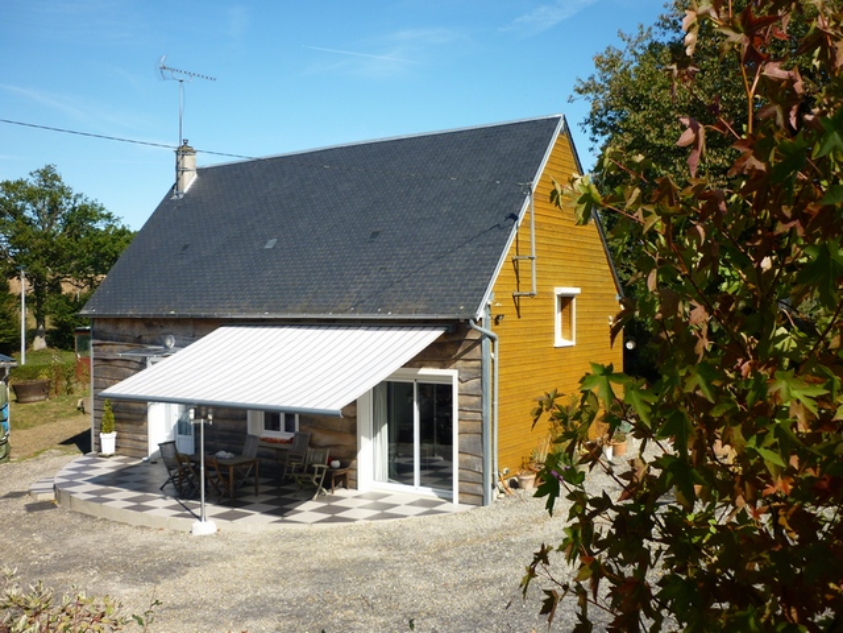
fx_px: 804
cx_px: 422
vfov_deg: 42.9
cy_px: 316
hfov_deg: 55.4
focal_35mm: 33
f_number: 8
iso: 80
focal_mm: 5.5
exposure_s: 1/160
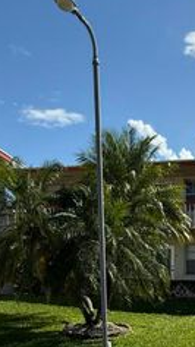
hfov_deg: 25.5
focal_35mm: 43
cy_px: 351
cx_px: 218
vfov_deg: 41.0
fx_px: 396
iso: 50
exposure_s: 1/1901
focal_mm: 2.22
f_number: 2.2
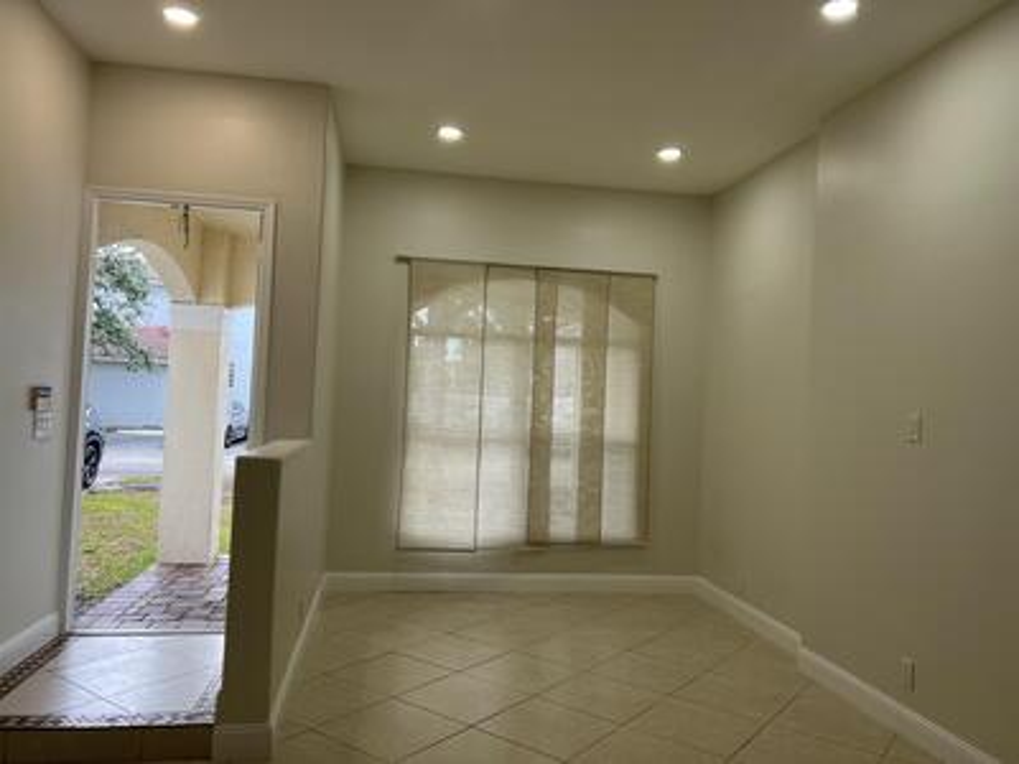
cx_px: 510
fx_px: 765
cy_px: 382
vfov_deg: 53.1
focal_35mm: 26
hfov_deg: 67.3
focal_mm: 5.7
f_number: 1.5
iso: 32
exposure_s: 1/121
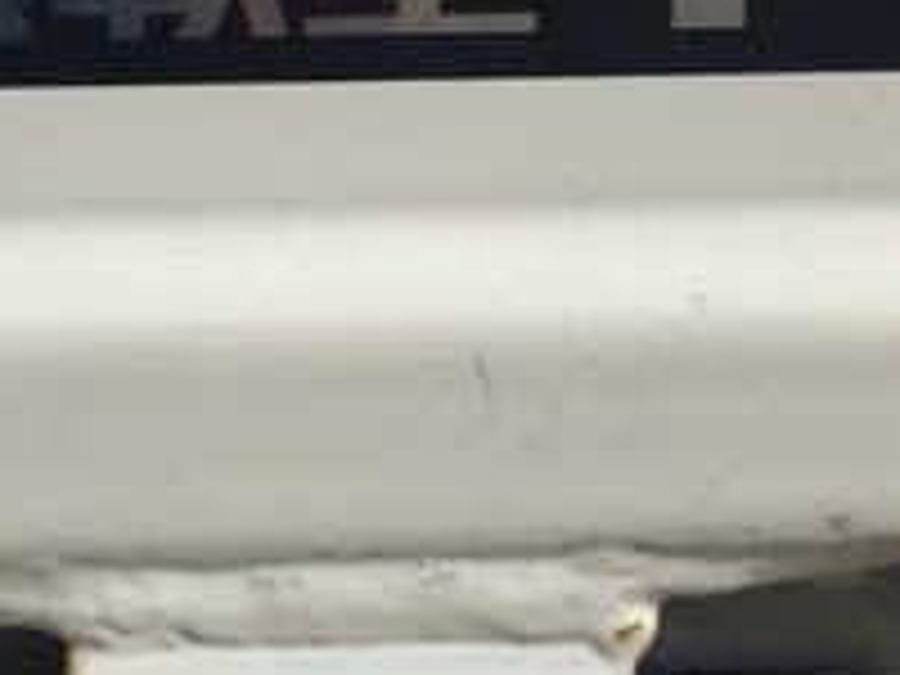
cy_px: -90
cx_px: 526
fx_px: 2418
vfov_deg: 15.4
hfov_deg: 21.1
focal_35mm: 93
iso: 32
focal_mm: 4.15
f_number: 2.2
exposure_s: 1/3597
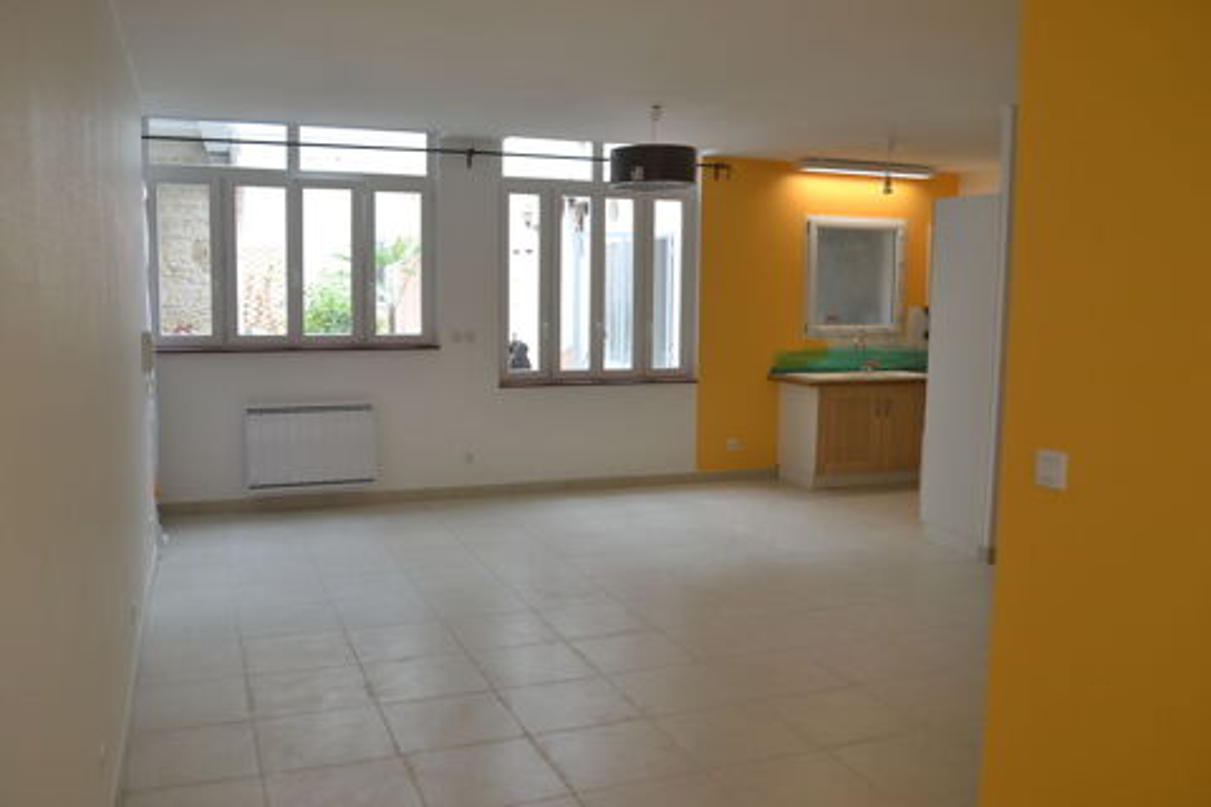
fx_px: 1009
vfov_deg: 43.6
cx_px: 606
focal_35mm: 30
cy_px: 404
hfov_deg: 61.9
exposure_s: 1/60
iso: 400
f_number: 5.6
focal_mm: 20
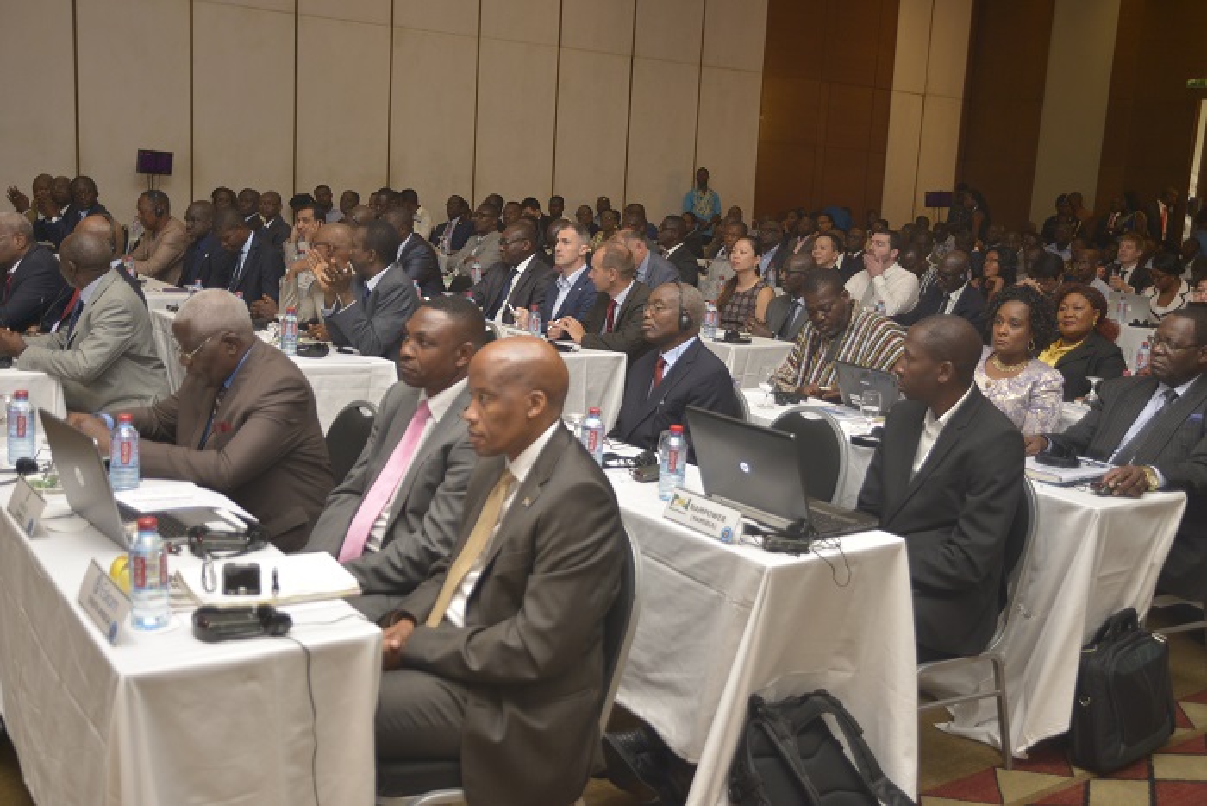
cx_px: 604
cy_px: 403
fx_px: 1274
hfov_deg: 50.7
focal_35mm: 38
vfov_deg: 35.1
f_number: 3.8
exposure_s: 1/60
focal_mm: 38
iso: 800
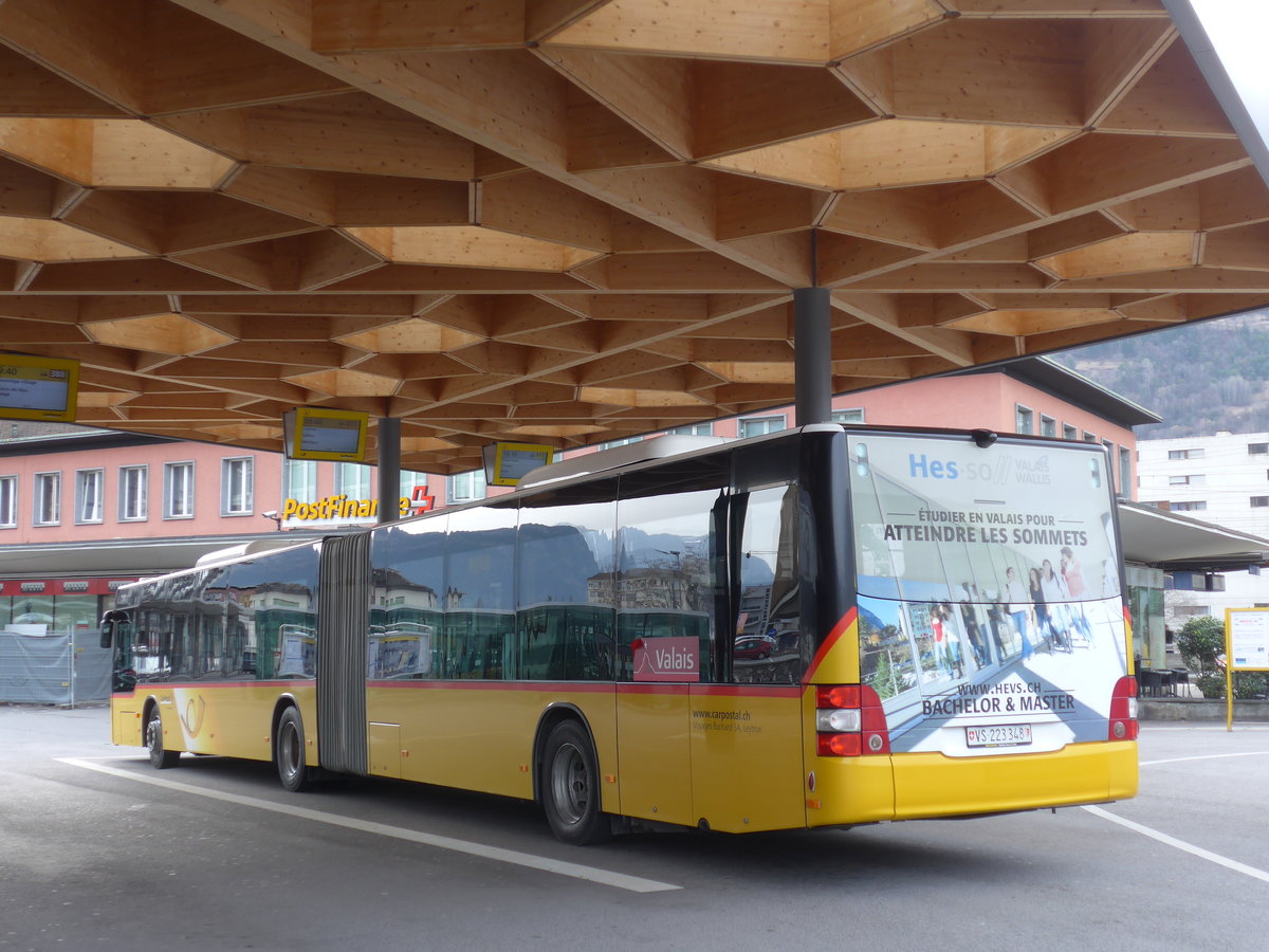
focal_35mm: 44
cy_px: 476
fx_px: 1613
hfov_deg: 42.9
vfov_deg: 32.9
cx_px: 634
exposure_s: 1/125
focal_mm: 9
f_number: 2.8
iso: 80
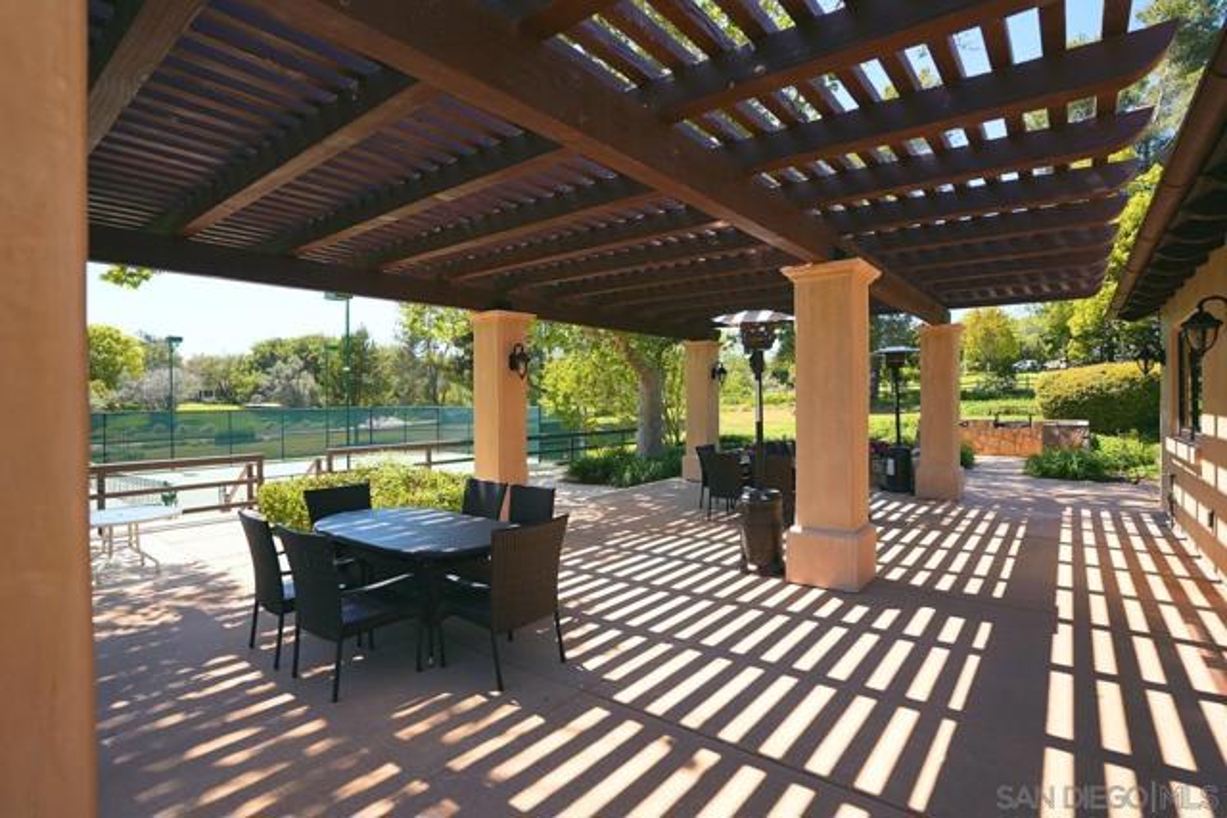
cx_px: 614
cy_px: 409
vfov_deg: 70.5
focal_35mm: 17
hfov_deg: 93.3
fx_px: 580
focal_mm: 17
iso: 160
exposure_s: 1/800
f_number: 3.2
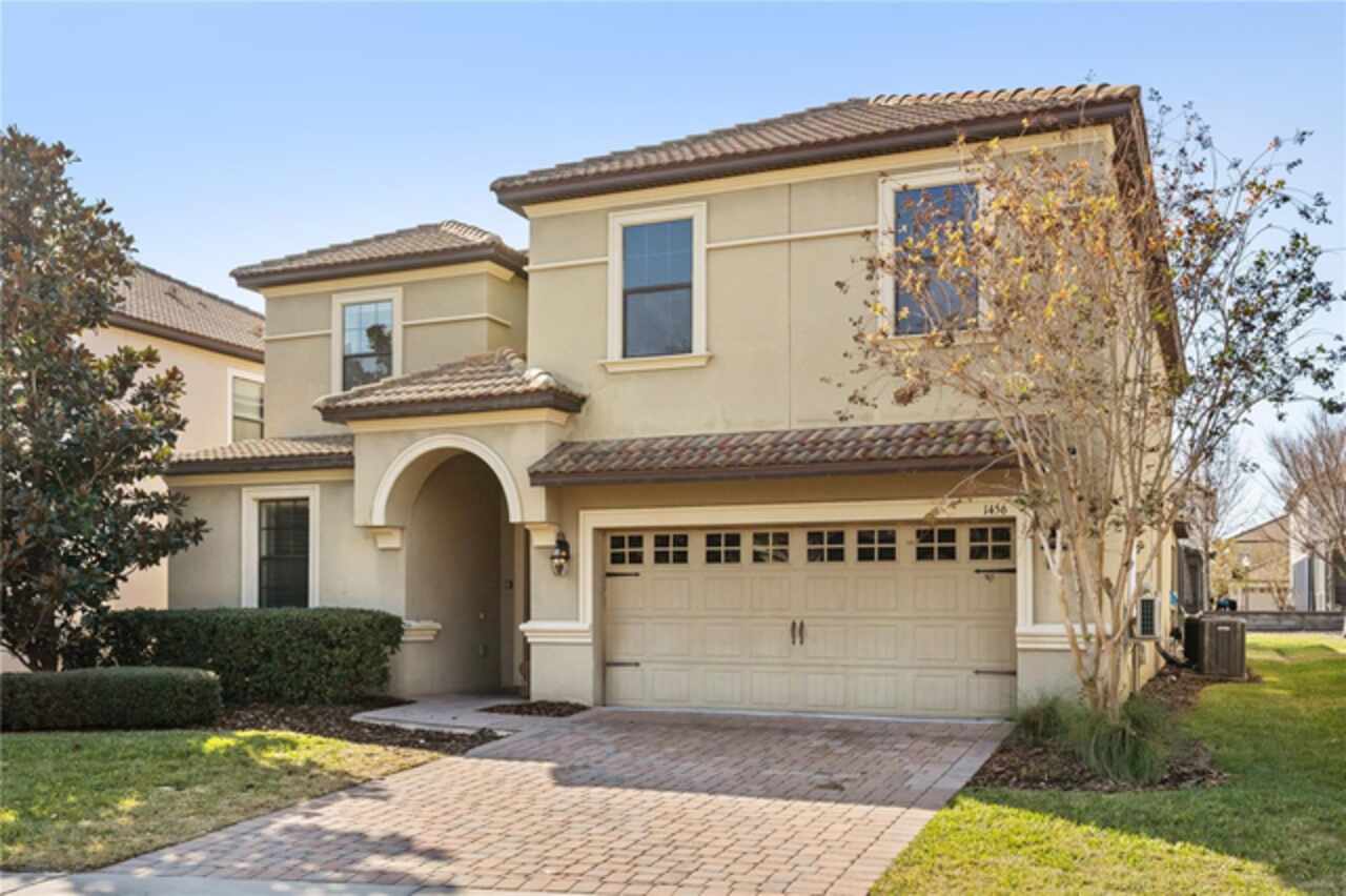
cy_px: 448
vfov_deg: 40.5
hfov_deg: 58.0
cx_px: 673
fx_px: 1214
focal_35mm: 32
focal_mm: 32.5
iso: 1600
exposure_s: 1/3200
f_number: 7.1
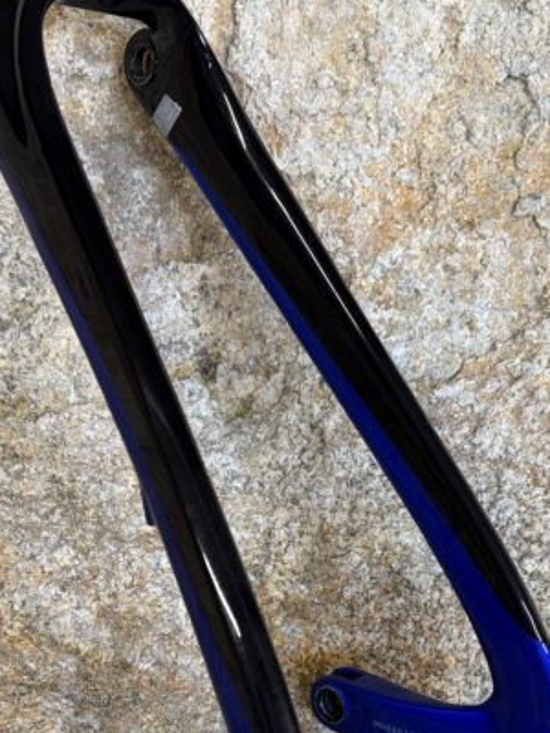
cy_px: 544
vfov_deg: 38.7
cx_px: 266
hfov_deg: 30.3
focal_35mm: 48
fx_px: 1017
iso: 160
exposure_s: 1/60
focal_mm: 6.76
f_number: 1.78
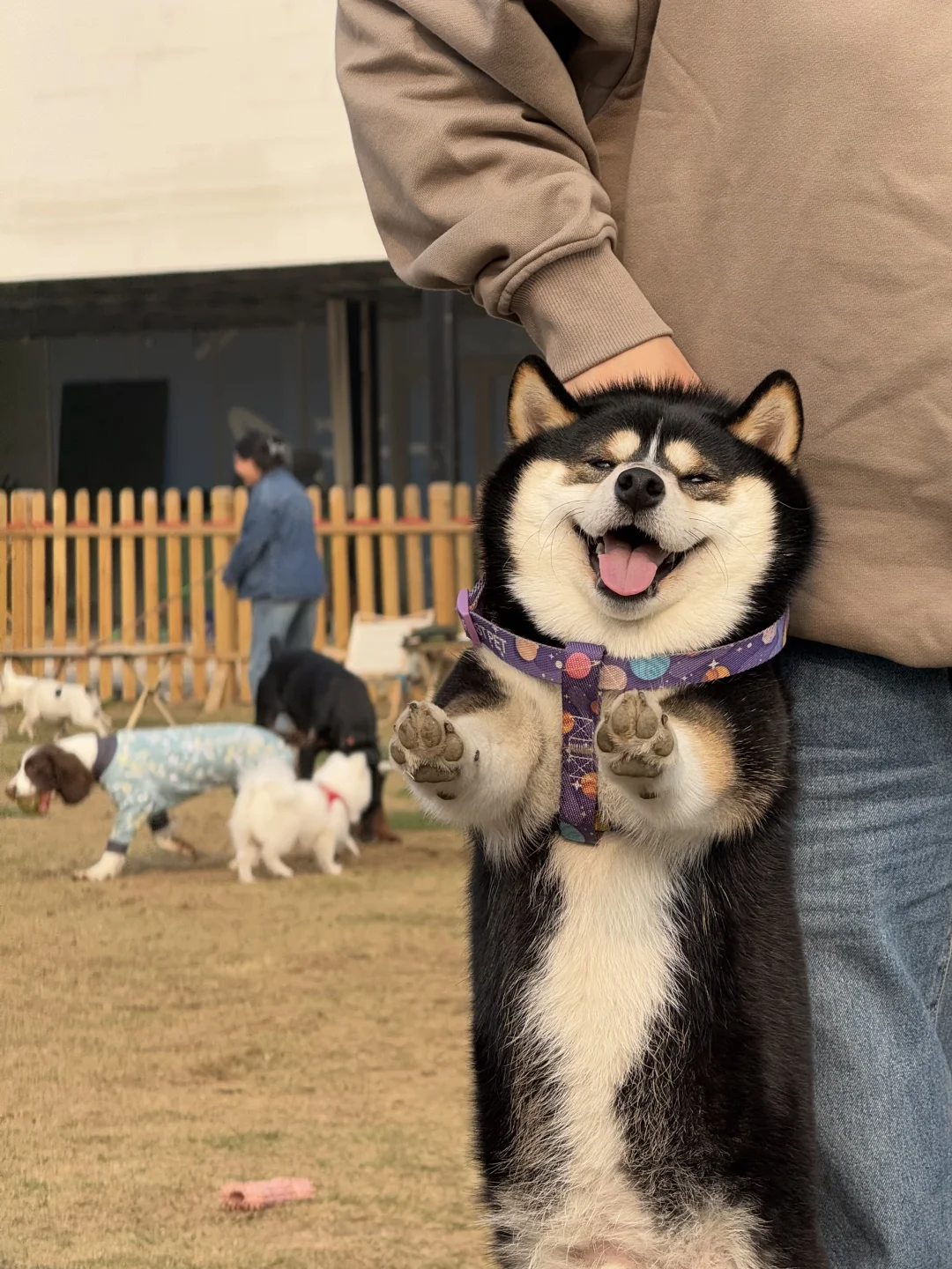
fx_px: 4400
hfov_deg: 12.3
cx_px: 476
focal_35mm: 120
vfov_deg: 16.4
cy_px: 634
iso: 50
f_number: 2.8
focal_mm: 15.66
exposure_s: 1/563
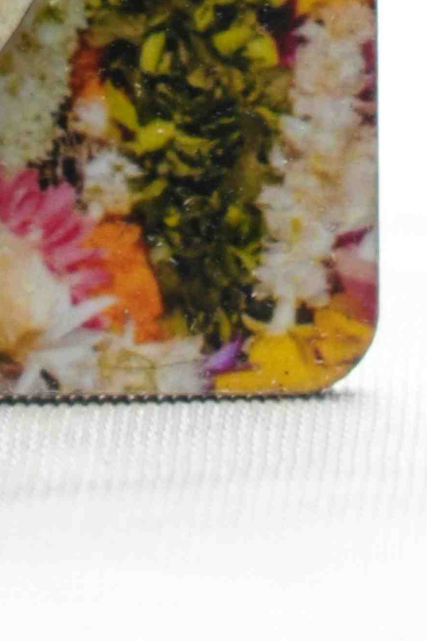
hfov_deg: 2.4
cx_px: -500
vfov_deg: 3.6
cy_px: -1065
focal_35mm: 559
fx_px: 9940
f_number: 5.6
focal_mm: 105
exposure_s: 1/60
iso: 500
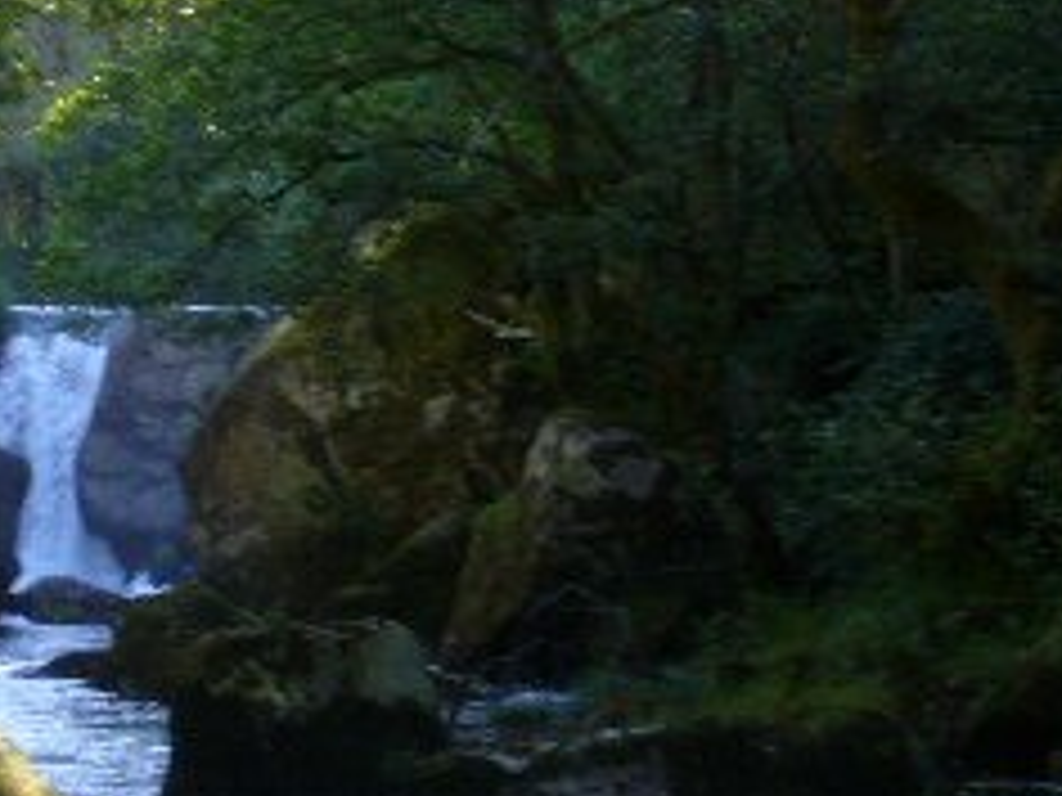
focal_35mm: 184
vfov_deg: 8.1
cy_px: 427
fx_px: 5645
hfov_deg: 10.7
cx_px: 126
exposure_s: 1/40
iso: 100
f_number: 4.8
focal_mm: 16.1
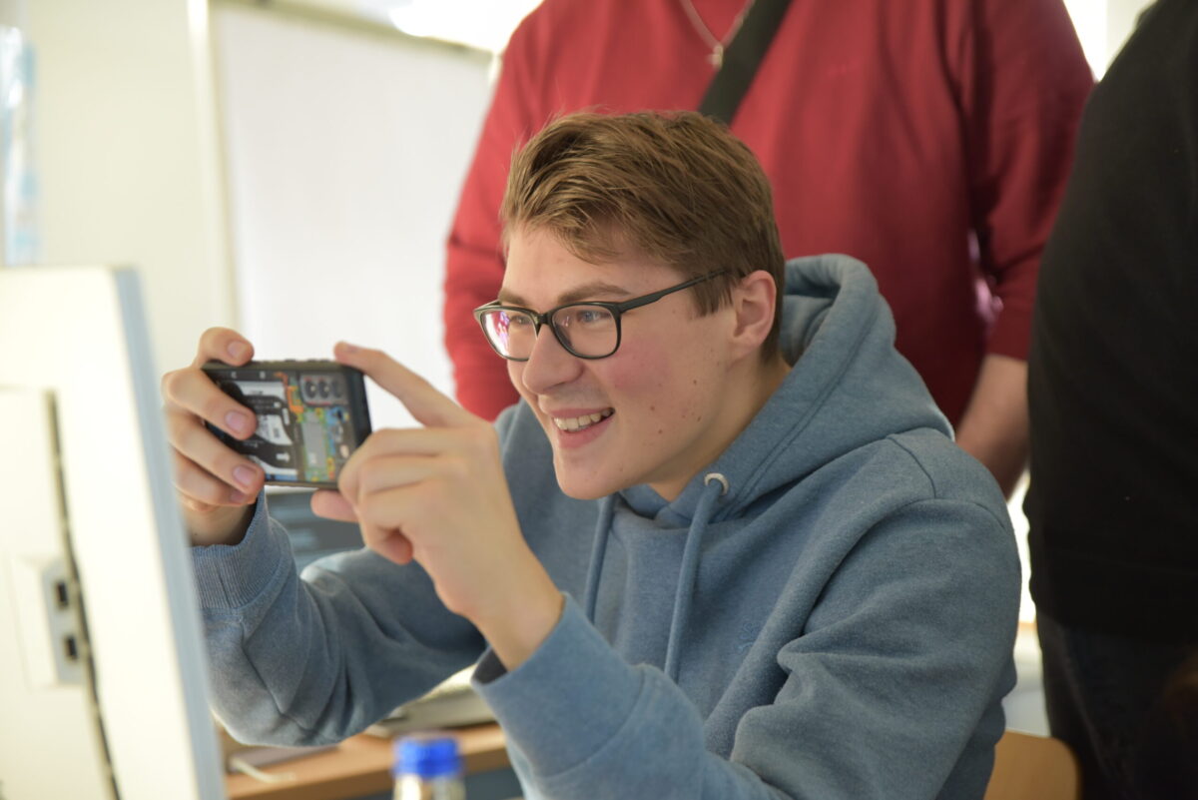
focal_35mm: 68
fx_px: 2264
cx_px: 599
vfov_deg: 20.0
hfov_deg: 29.6
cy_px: 400
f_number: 2.8
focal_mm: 68
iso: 1400
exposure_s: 1/125
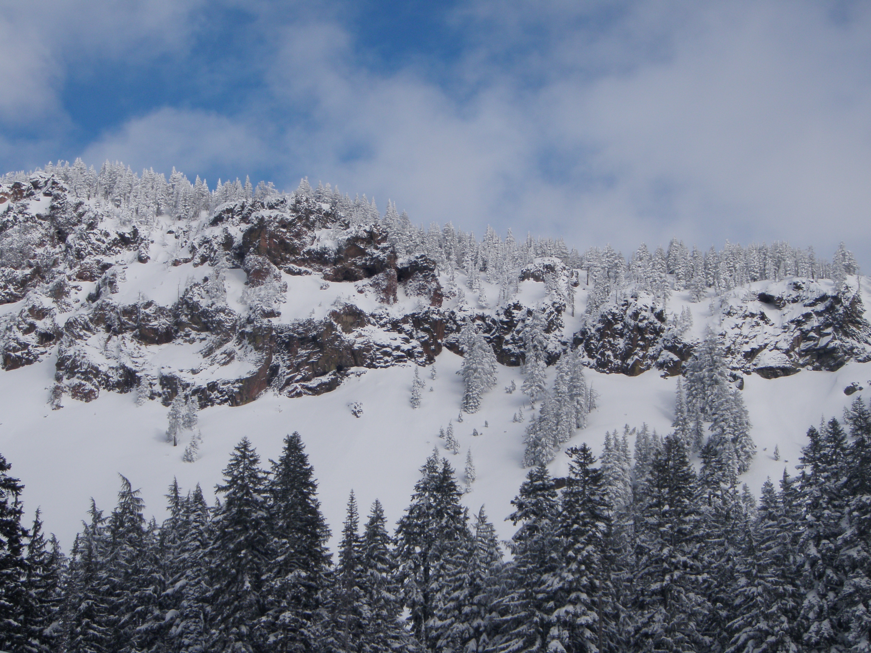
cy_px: 326
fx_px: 1812
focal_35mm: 72
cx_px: 436
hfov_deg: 27.0
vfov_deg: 20.4
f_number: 5.6
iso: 80
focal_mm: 12.73
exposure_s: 1/500
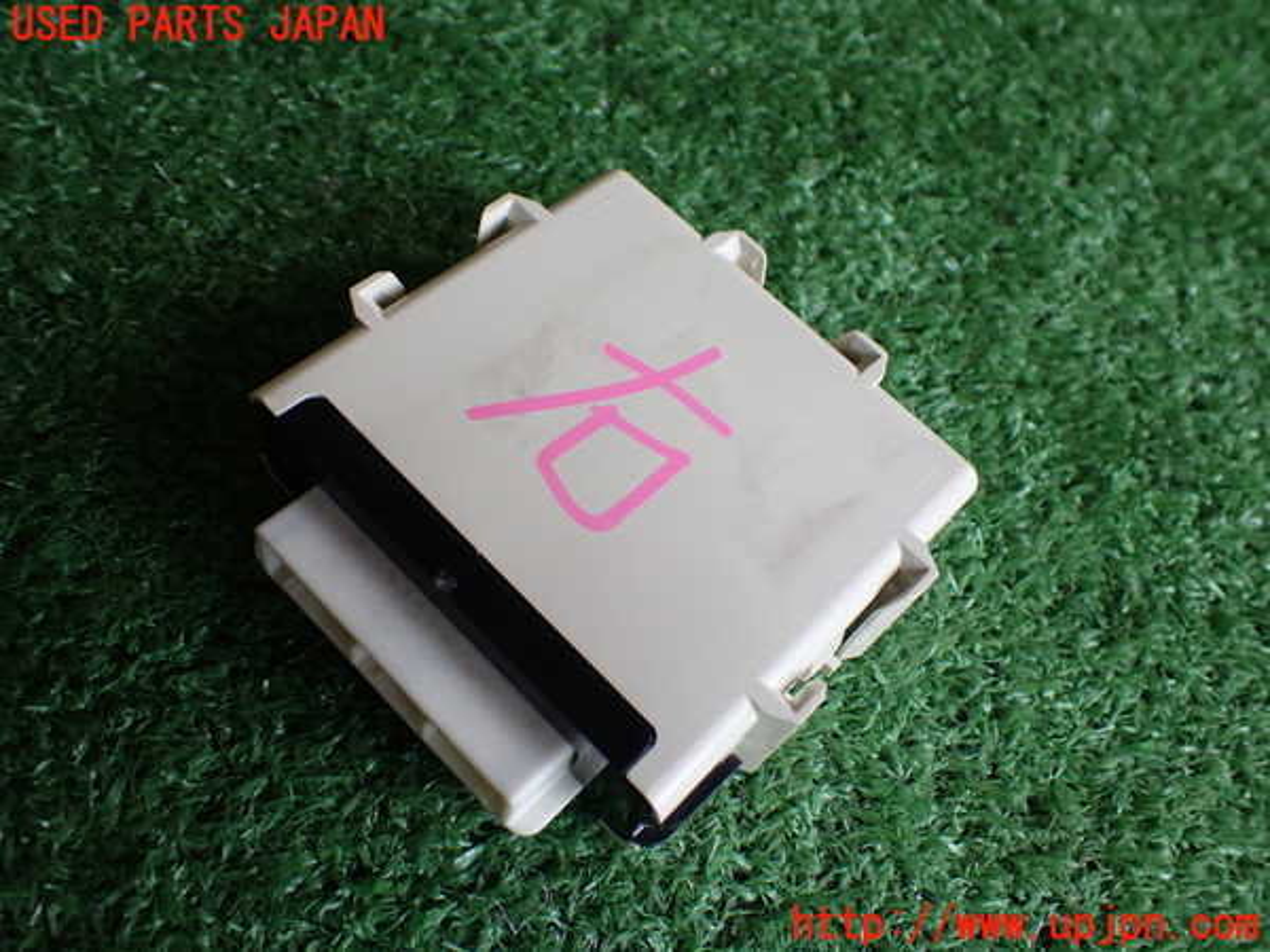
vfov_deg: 46.8
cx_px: 635
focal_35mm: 30
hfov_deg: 60.0
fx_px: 1101
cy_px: 476
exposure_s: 1/125
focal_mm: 5.4
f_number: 2.3
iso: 200
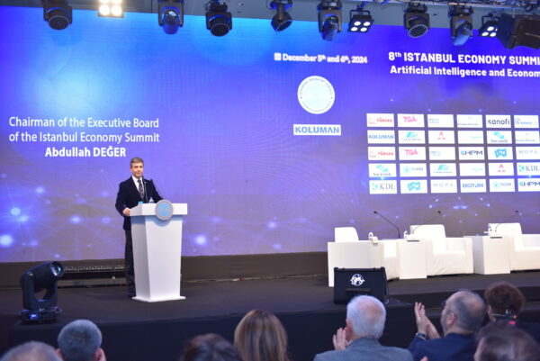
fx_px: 570
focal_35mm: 38
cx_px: 270
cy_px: 180
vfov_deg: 35.1
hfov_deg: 50.7
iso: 640
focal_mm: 38
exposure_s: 1/125
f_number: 3.2
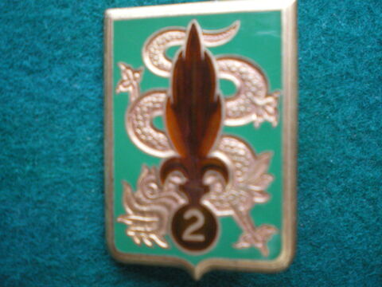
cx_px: 191
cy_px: 144
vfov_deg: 37.7
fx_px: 419
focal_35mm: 38
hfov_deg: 49.0
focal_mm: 6.3
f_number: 3.1
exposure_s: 1/50
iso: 400
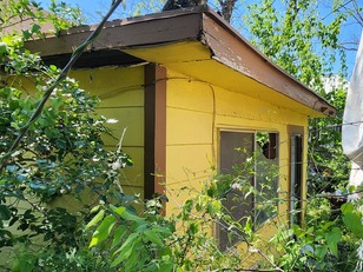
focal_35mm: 27
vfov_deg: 51.1
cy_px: 158
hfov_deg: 63.7
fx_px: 283
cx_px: 242
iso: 50
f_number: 2.2
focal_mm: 2.2
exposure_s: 1/752
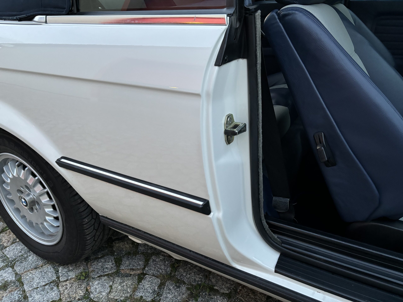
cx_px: 202
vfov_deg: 53.1
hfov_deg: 67.3
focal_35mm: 26
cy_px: 151
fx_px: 303
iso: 320
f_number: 1.6
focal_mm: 5.96
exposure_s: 1/60
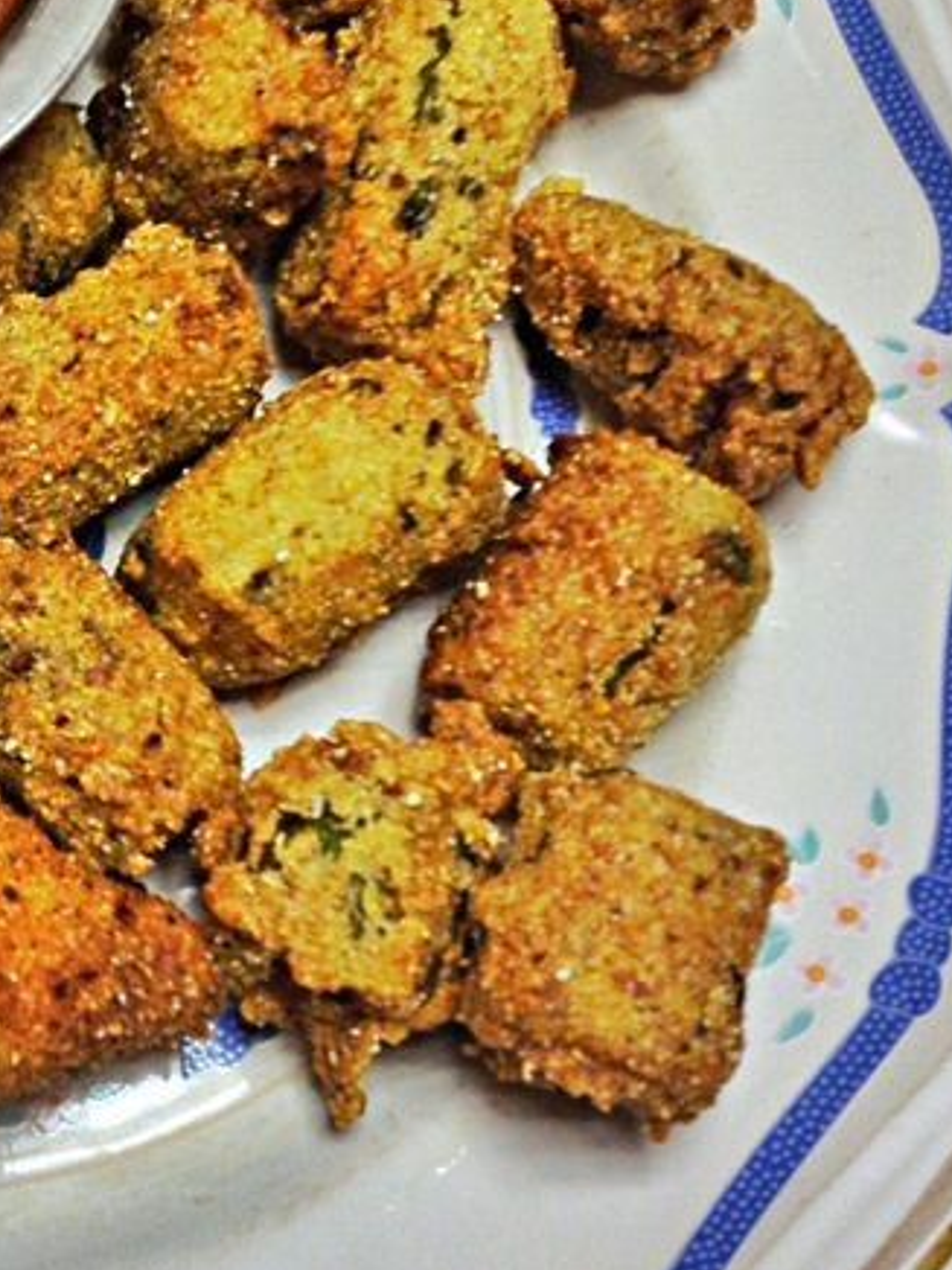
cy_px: 376
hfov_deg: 18.1
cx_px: -201
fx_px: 2824
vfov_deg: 25.1
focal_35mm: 77
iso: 50
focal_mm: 4.28
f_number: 2.4
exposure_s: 1/40
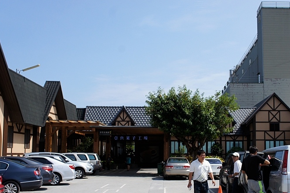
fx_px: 362
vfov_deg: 29.7
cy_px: 126
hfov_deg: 43.2
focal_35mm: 45
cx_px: 186
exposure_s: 1/500
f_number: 8
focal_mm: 22
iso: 200
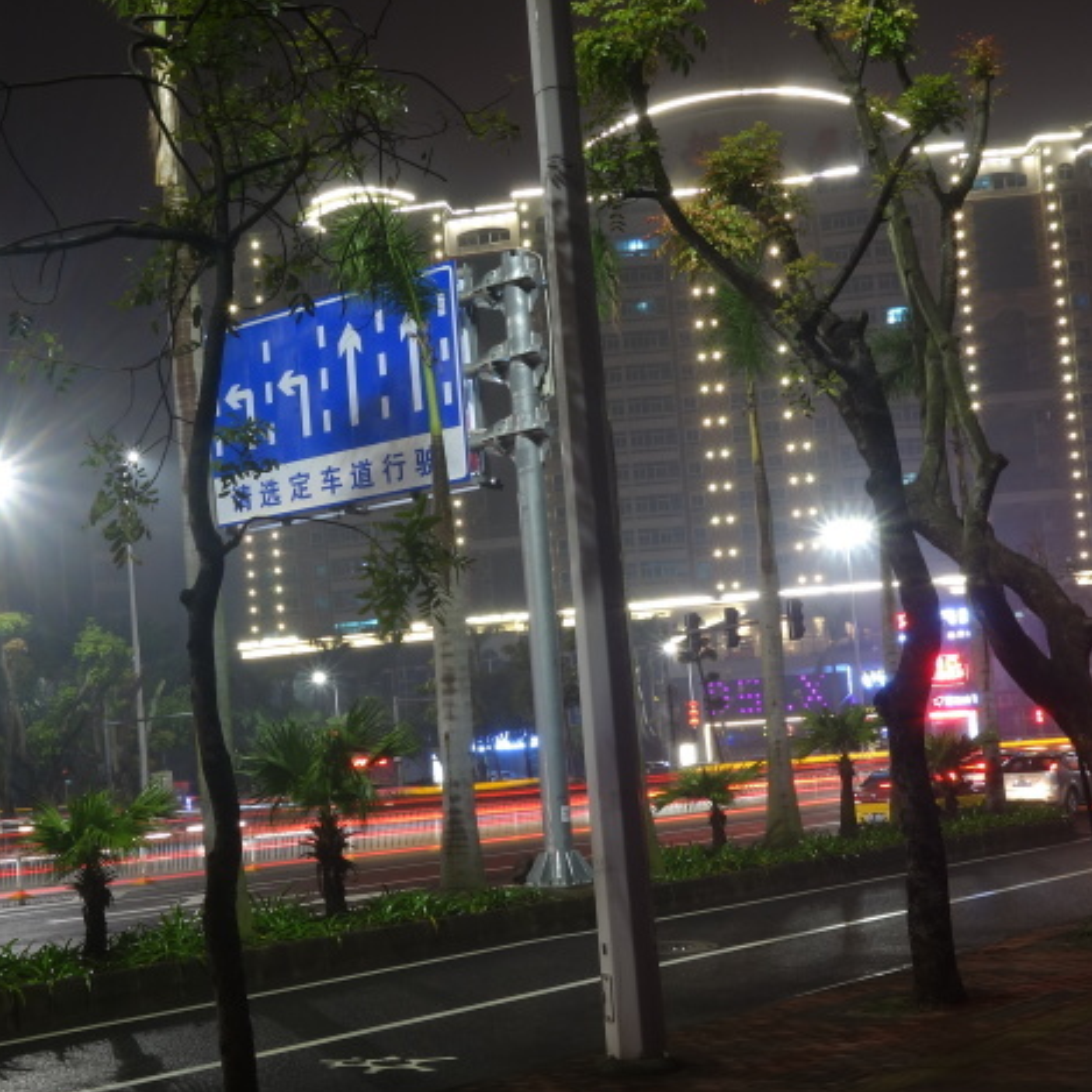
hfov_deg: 32.7
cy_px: 653
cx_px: 435
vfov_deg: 32.7
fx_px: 1856
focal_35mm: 52
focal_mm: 10.4
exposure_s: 8
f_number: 11
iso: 80
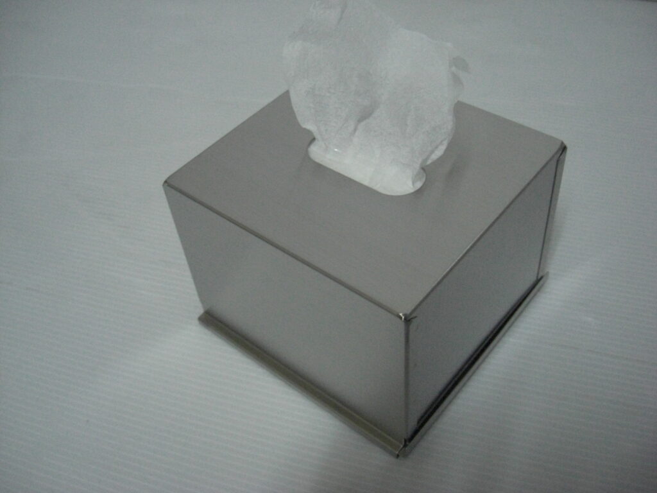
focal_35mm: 38
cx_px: 328
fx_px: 721
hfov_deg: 49.0
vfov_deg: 37.7
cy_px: 246
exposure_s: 1/80
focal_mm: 7.9
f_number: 2.8
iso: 800
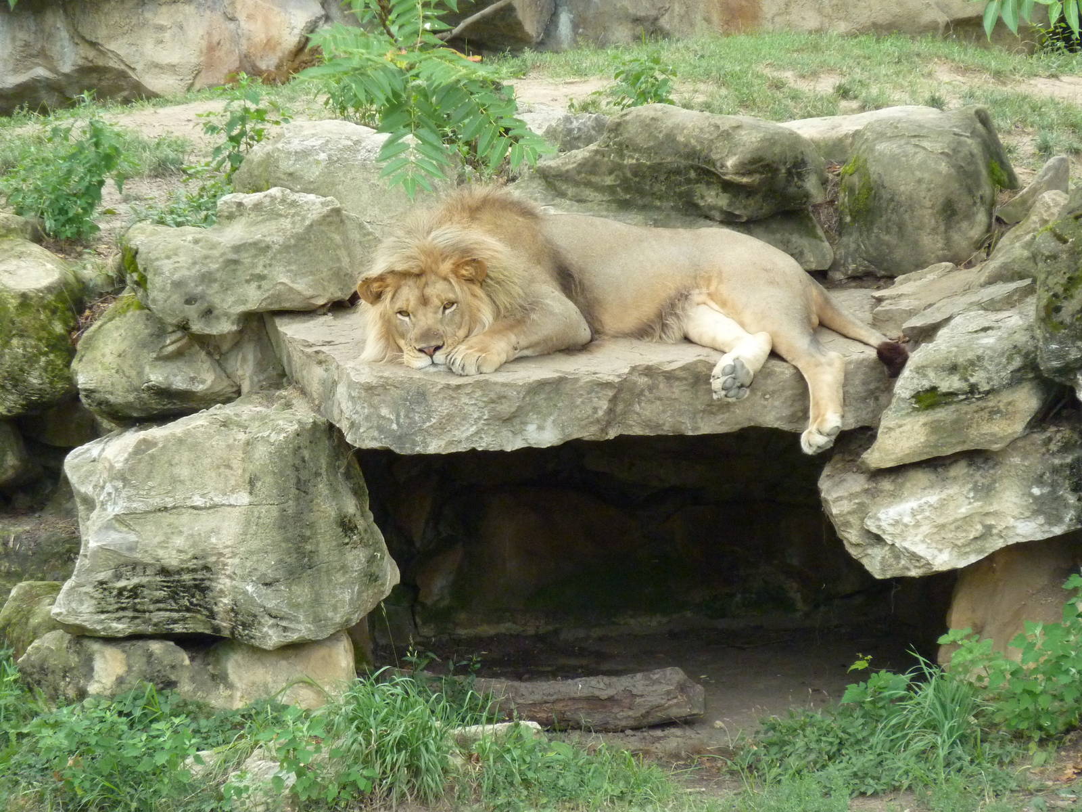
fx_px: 6126
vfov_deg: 7.6
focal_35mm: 196
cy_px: 406
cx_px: 541
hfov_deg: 10.1
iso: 400
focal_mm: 32.1
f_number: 4.5
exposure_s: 1/160
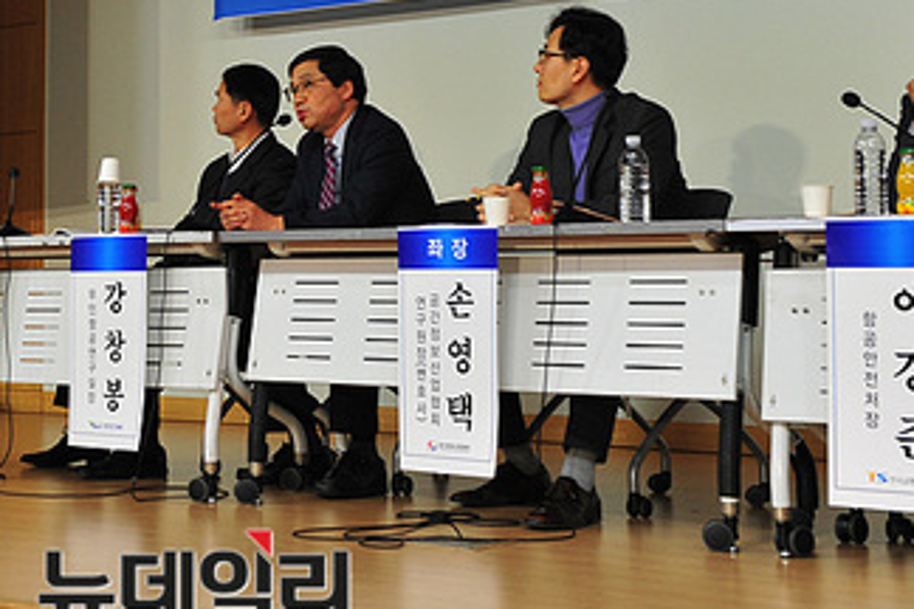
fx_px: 2006
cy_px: 68
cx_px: 195
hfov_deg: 25.3
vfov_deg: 17.0
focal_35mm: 79
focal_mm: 40
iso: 640
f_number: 5
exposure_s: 1/80
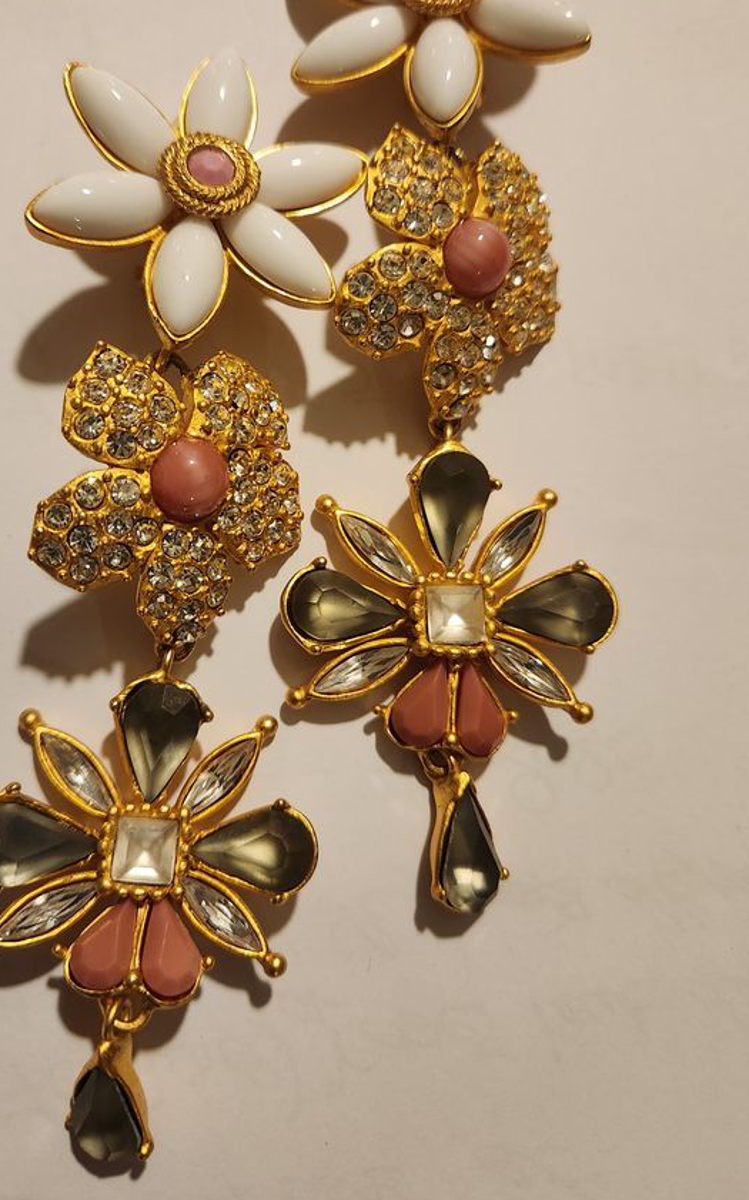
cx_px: 322
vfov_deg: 64.2
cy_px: 497
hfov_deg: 43.0
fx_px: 948
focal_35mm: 29
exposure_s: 1/100
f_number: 1.8
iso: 500
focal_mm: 5.4
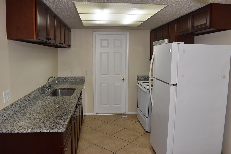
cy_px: 77
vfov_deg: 48.0
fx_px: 173
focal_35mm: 27
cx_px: 116
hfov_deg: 67.3
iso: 800
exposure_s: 1/80
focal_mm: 18
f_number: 7.1
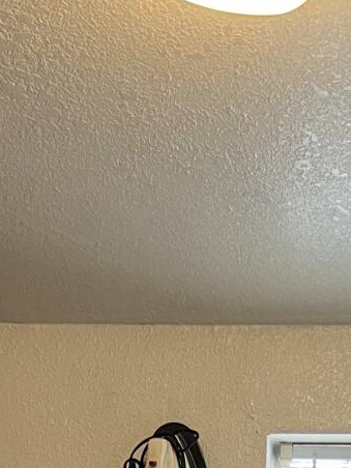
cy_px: 881
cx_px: 241
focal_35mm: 115
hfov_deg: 12.9
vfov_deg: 14.7
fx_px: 1555
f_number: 1.5
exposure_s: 1/60
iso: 160
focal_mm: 5.7
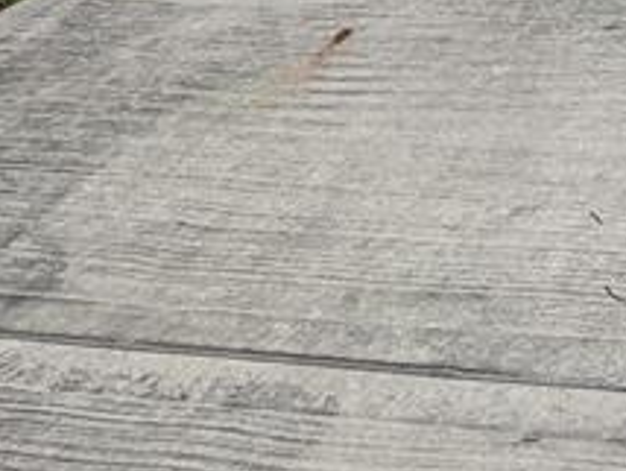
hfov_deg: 13.4
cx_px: 1188
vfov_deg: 10.1
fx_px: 2335
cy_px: -638
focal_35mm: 129
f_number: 1.73
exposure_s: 1/5882
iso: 68
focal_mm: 4.38
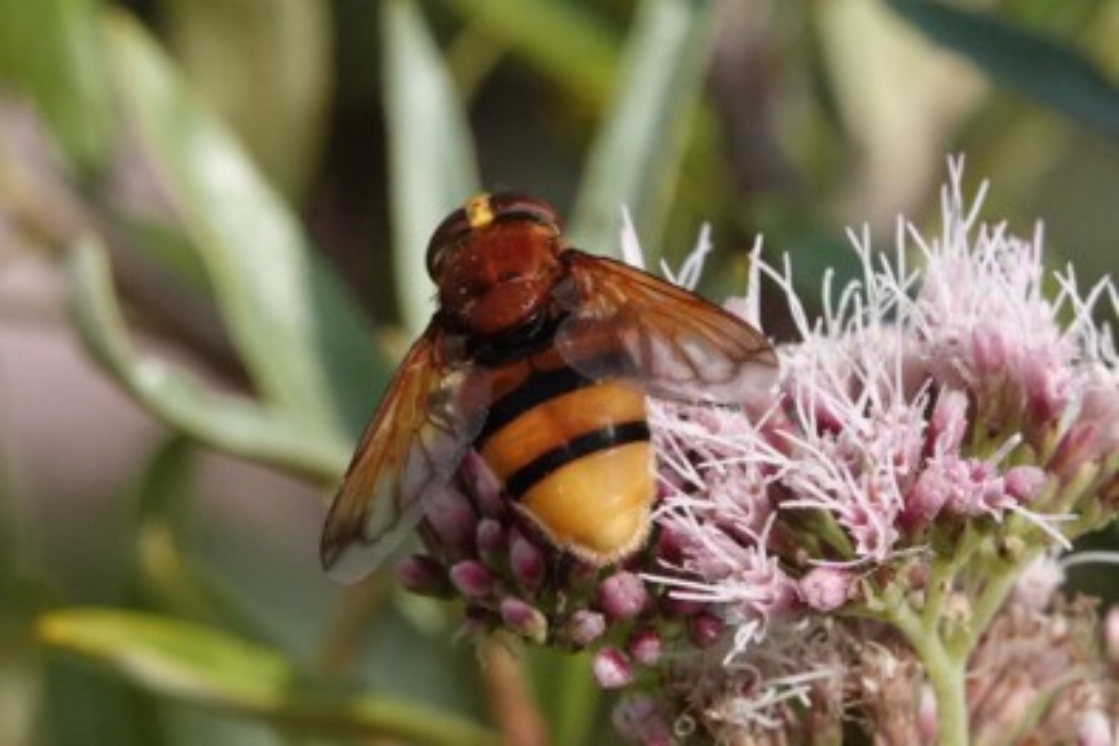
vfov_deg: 3.5
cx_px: 560
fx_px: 12122
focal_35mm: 390
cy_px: 373
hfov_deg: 5.3
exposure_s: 1/4000
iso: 800
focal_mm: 143.15
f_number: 5.6
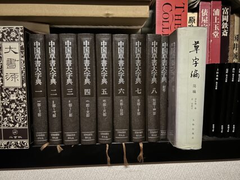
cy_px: 90
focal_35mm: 26
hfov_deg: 67.3
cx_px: 120
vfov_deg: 53.0
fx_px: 180
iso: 640
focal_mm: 5.7
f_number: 1.5
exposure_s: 1/9
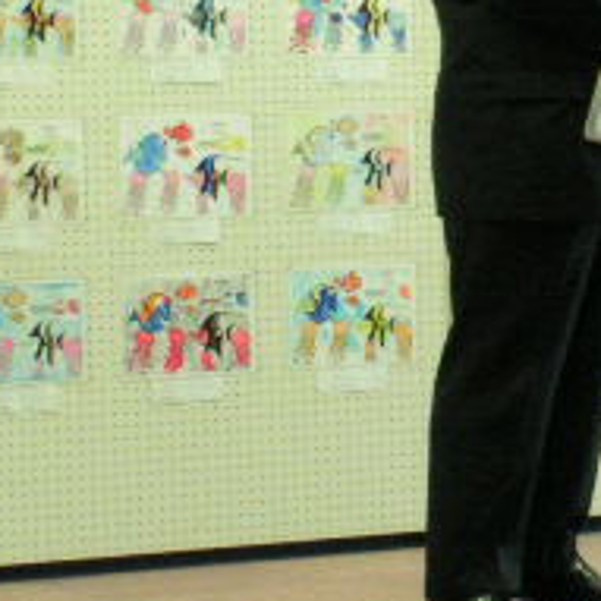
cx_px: 768
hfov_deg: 7.8
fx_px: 4361
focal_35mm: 222
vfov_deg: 7.8
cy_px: -6
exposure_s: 1/15
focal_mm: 11.5
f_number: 8
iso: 400
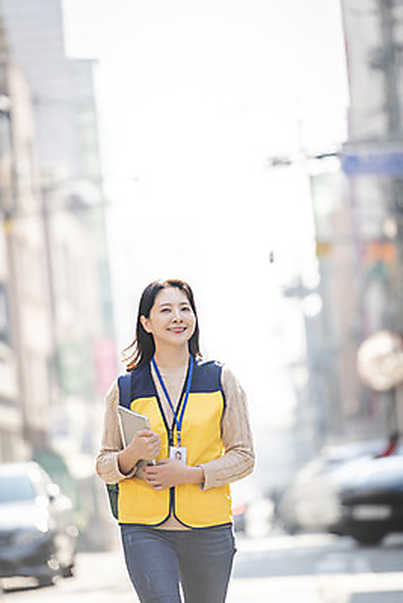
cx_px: 202
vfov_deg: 10.3
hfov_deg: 6.9
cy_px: 302
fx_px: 3355
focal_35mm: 200
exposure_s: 1/640
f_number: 2.8
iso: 160
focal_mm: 200
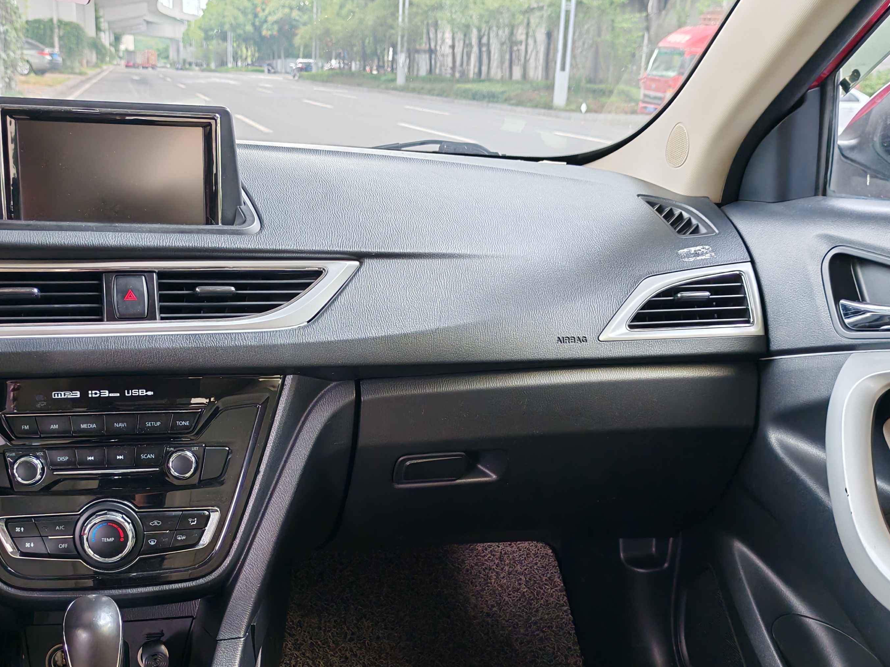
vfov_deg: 34.8
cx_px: 395
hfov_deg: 45.7
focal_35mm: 41
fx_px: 1054
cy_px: 447
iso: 80
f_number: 1.95
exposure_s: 1/100
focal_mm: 5.52
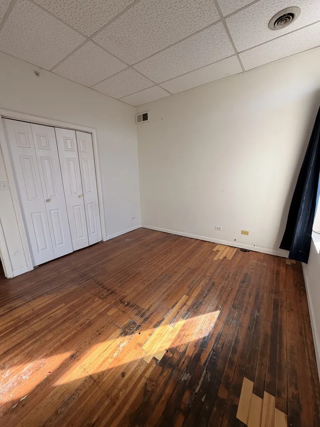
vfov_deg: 102.1
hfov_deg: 85.7
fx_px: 173
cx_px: 160
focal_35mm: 14
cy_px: 214
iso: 64
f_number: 2.2
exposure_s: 1/121
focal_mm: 2.22
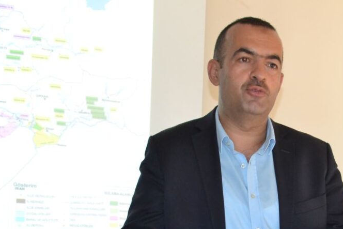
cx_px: 259
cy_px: 176
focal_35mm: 74
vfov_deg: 18.3
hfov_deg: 27.0
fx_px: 705
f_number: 4.2
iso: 3200
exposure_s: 1/60
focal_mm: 32
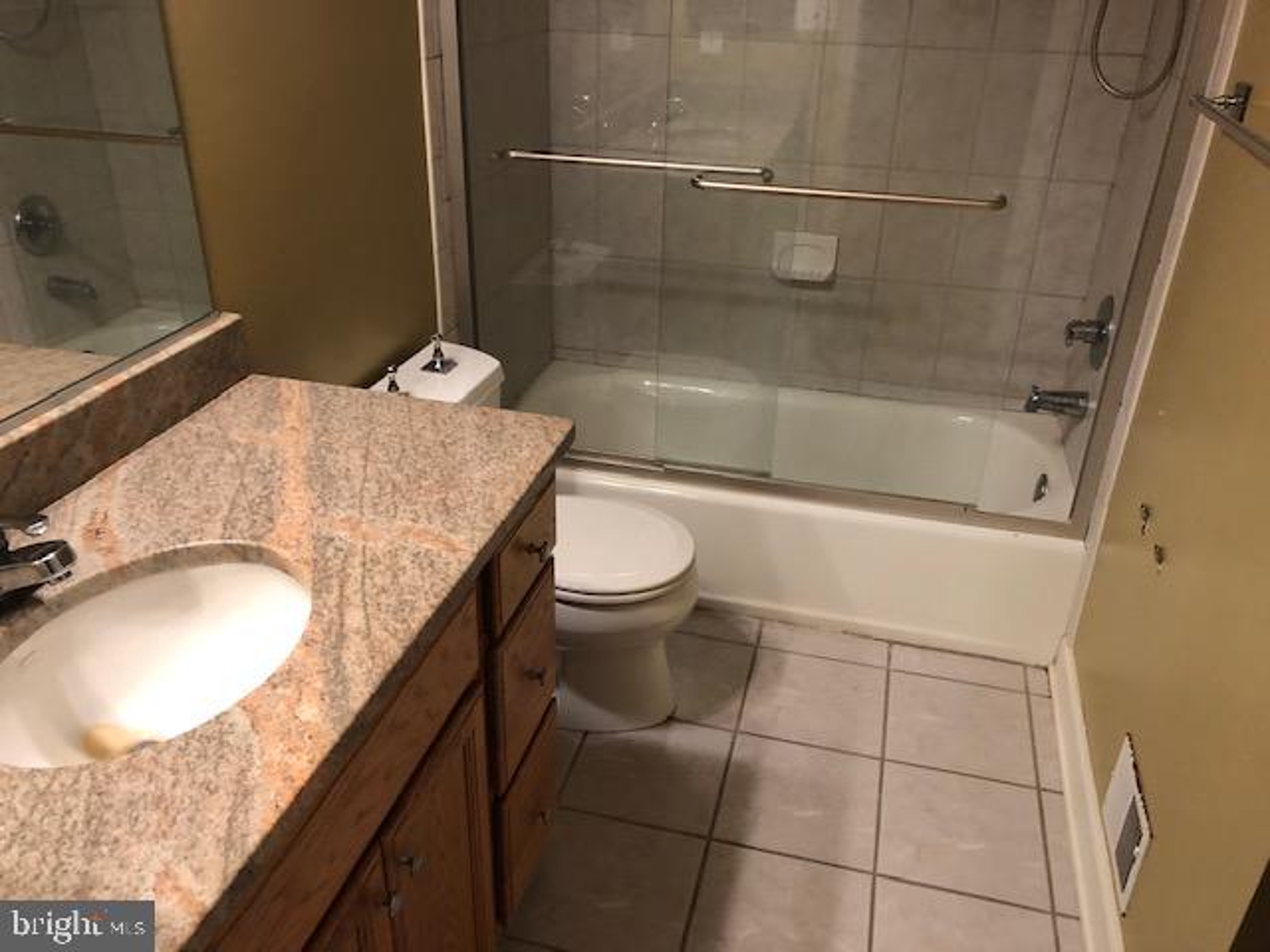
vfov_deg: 49.7
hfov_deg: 63.4
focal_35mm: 28
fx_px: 1027
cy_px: 476
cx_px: 635
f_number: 1.8
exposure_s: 1/15
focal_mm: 3.99
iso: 64
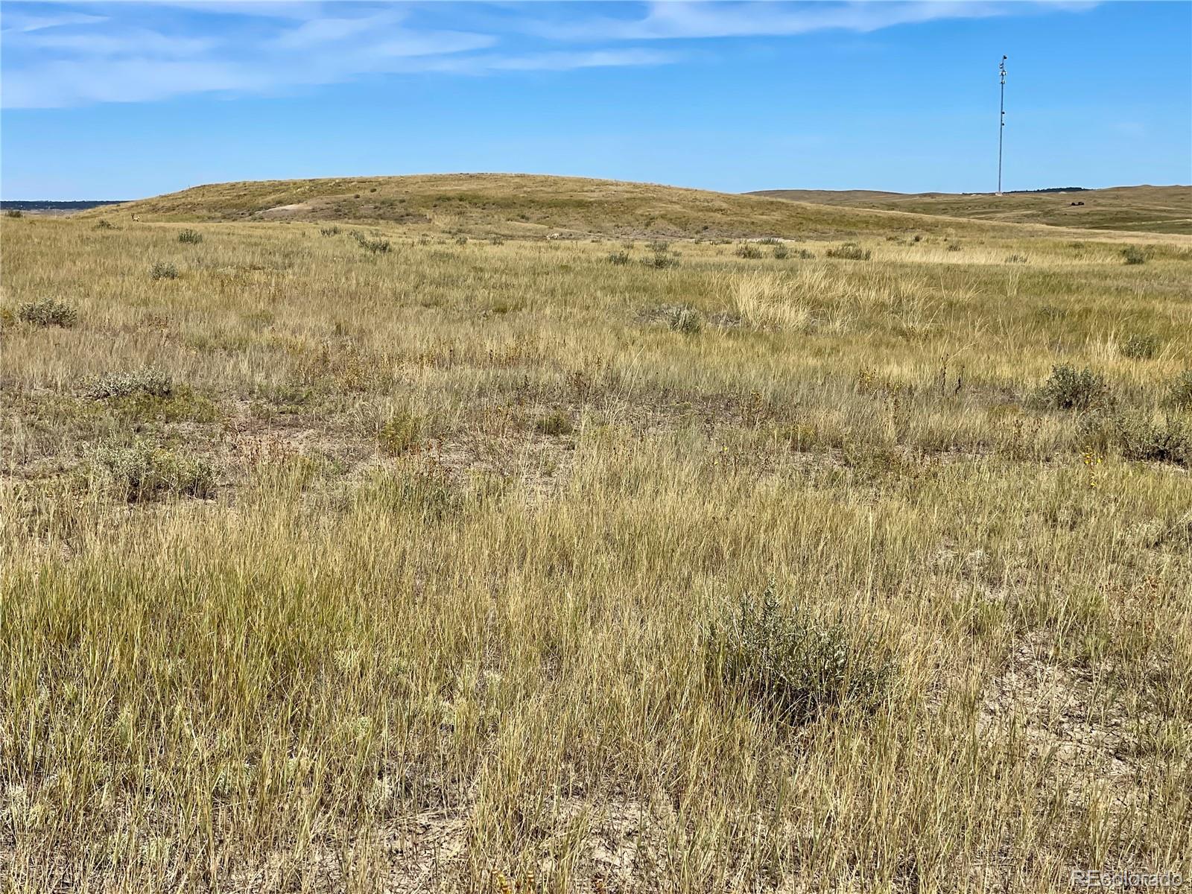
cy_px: 447
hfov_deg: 36.8
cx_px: 596
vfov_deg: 28.0
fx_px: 1791
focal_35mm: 52
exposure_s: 1/2994
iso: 25
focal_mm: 6
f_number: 2
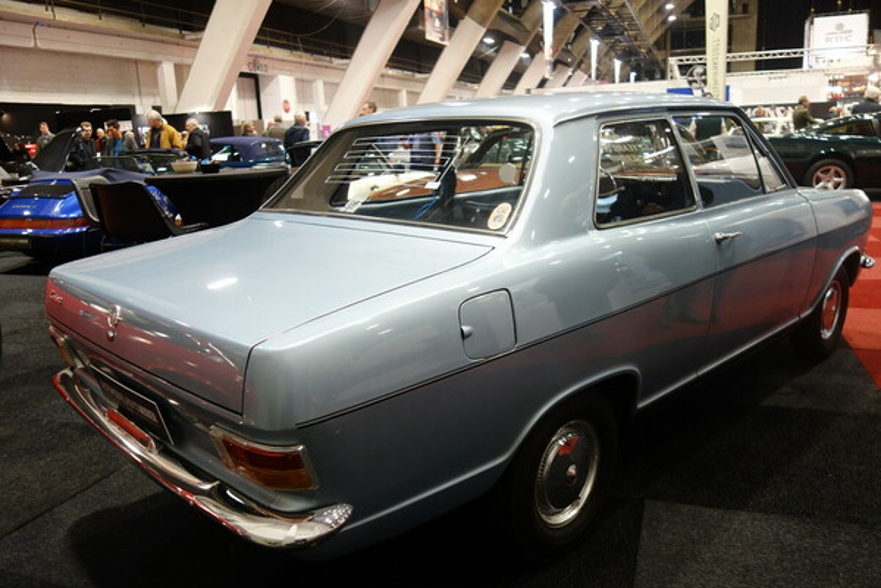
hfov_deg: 65.5
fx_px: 685
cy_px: 294
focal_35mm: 28
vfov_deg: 46.4
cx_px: 440
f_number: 1.8
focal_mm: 10.4
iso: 400
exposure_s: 1/30
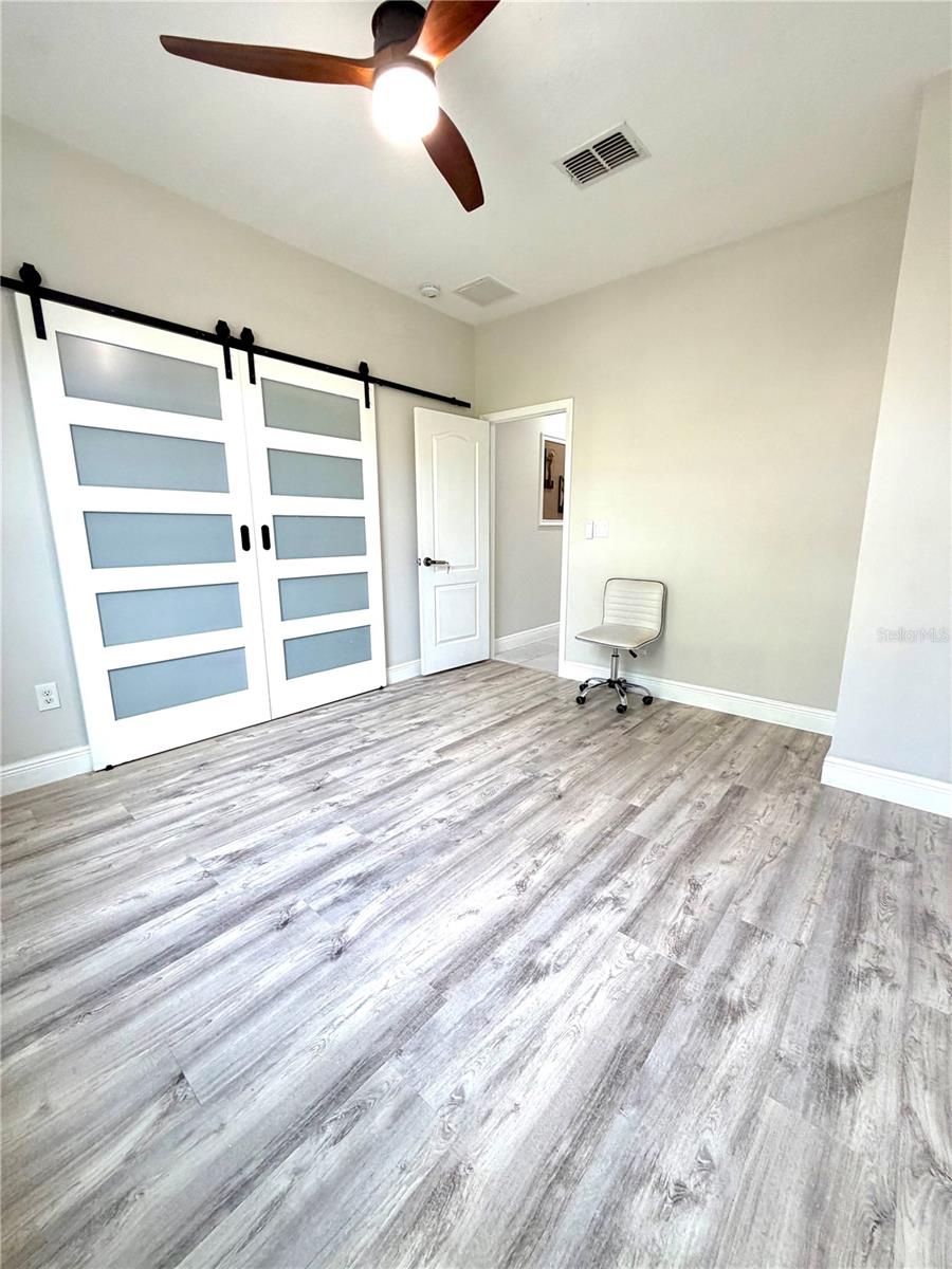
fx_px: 513
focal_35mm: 14
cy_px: 634
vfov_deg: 102.1
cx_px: 476
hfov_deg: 85.7
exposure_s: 1/99
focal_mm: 2.22
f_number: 2.2
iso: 125
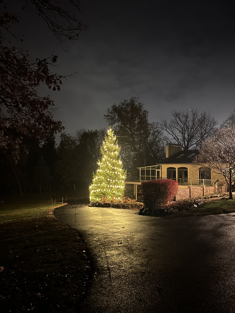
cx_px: 117
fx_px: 244
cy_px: 159
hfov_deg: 51.4
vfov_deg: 65.3
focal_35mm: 27
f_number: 1.5
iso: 400
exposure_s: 1/5
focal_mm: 5.7
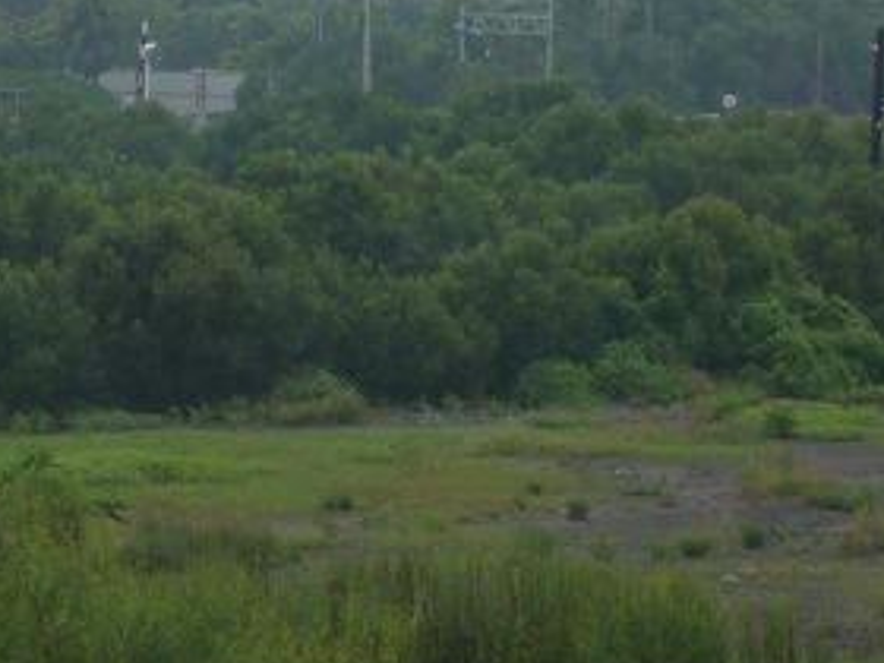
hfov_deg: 8.2
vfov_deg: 6.2
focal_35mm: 240
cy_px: 483
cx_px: -66
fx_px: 6129
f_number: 5.6
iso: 500
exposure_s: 1/80
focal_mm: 42
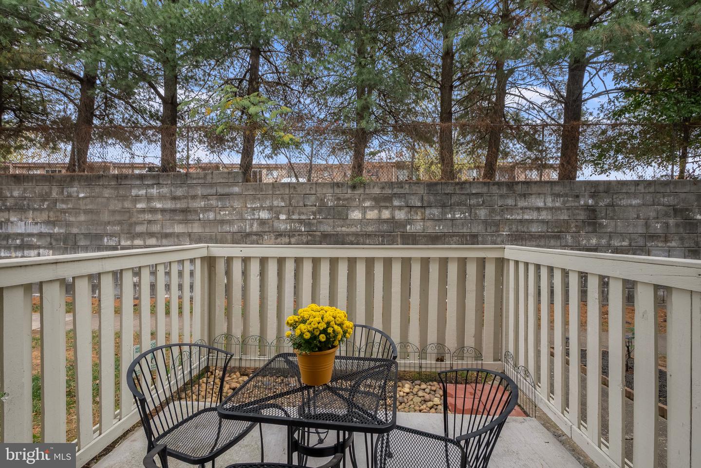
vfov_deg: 73.8
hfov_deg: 96.7
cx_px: 350
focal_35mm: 16
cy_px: 234
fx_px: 312
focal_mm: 16
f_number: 8
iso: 800
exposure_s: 1/80
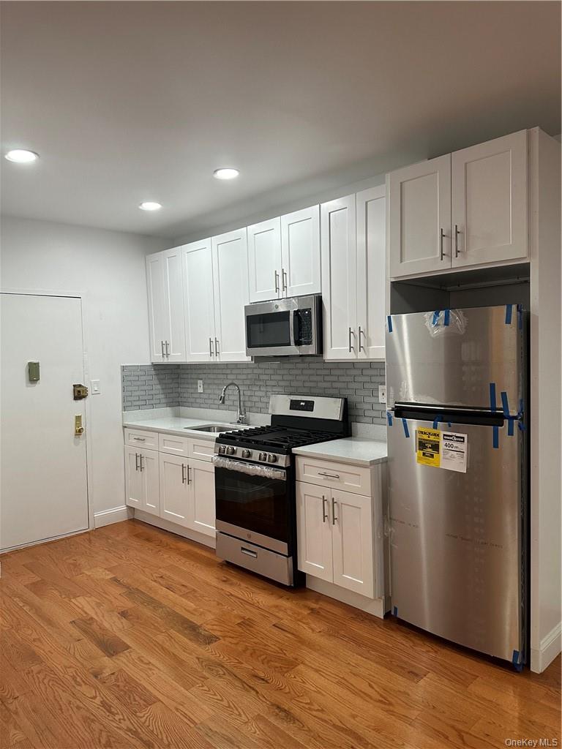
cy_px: 374
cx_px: 281
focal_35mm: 24
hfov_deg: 56.8
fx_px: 520
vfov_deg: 71.6
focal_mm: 6.86
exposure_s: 1/120
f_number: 1.78
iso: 200
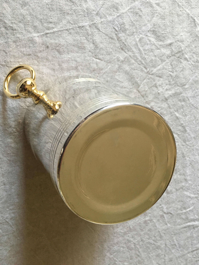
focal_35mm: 29
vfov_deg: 61.7
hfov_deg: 48.2
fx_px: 222
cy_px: 132
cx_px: 100
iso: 200
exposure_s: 1/24
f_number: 2.2
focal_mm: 4.15
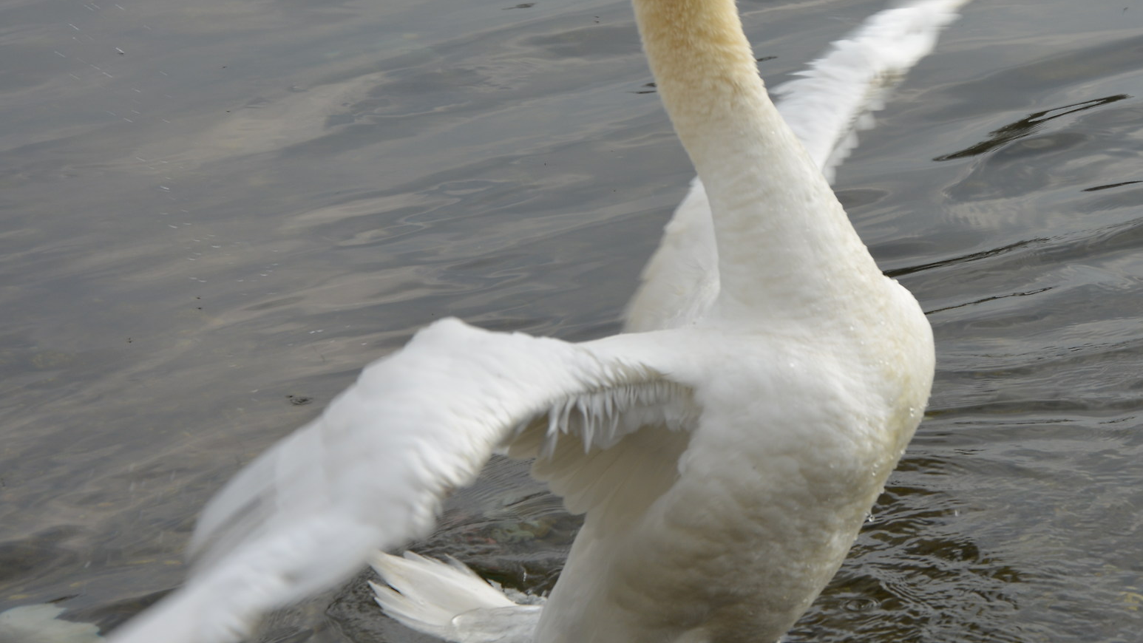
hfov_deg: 13.3
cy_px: 205
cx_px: 875
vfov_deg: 7.5
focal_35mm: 161
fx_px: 4880
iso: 125
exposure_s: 1/250
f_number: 8
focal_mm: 66
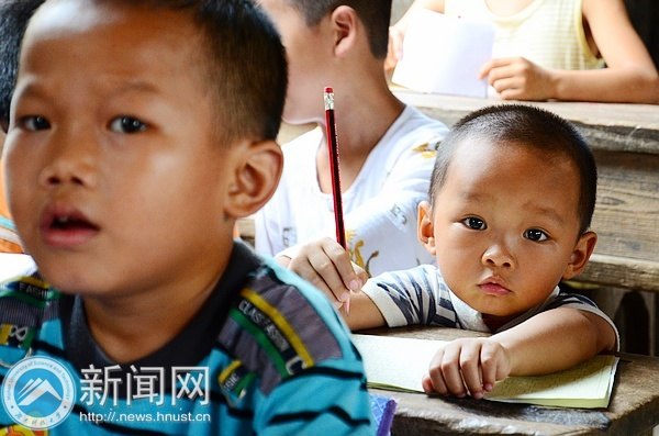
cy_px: 218
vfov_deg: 16.5
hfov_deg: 24.7
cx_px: 330
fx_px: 1507
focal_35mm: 82
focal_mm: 55
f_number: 5.3
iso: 1250
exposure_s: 1/50
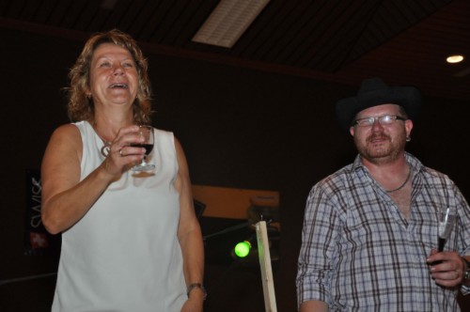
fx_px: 1017
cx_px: 235
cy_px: 156
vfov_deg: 17.4
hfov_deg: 26.0
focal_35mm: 78
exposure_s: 1/60
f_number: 5
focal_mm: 52
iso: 800
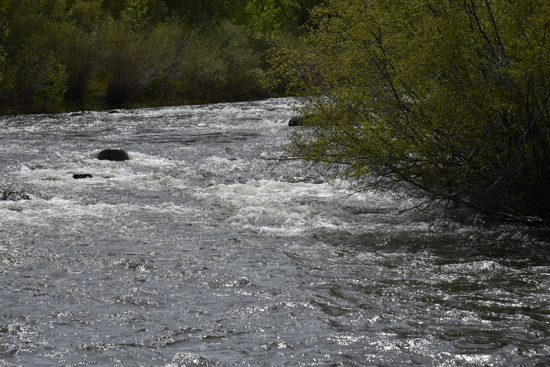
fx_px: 2063
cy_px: 184
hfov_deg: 15.2
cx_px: 275
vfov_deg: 10.2
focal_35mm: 135
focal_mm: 135
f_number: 11
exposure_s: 1/500
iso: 100
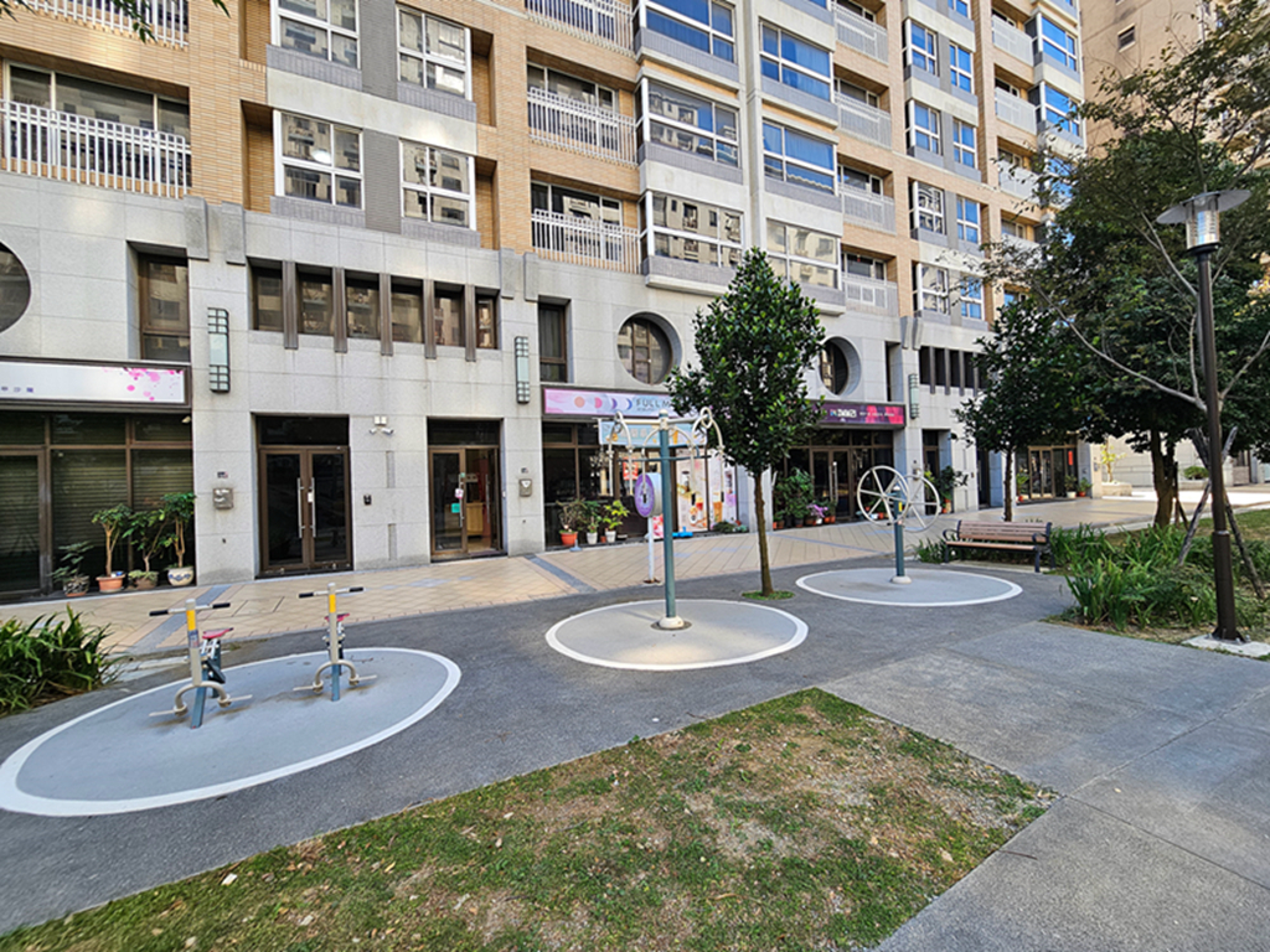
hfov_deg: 106.2
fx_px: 477
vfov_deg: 89.9
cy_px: 476
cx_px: 635
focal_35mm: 13
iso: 50
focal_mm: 2.2
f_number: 2.2
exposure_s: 1/214
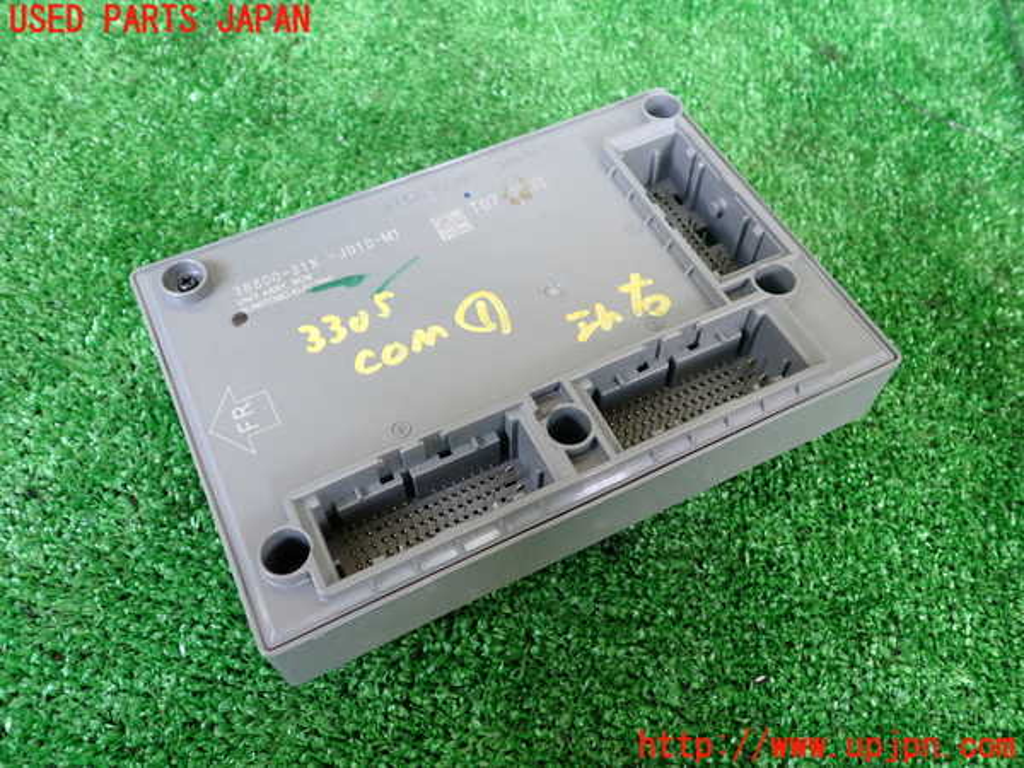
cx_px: 512
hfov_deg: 60.0
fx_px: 887
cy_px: 384
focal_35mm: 30
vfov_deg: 46.8
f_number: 2.3
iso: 200
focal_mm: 5.4
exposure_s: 1/60
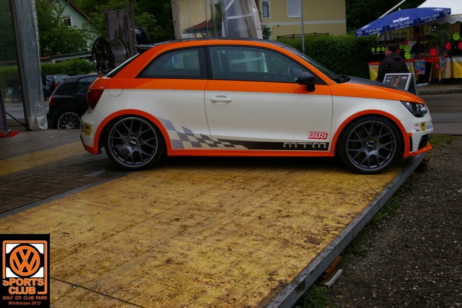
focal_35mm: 39
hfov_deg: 49.6
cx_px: 231
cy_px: 154
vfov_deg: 34.2
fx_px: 500
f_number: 8
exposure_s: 1/180
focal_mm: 26
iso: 200
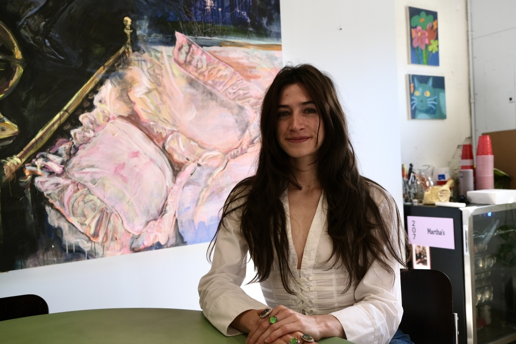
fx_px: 473
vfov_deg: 39.9
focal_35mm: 33
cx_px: 258
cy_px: 172
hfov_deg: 57.2
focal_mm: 22.3
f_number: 4
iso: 160
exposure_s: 1/52
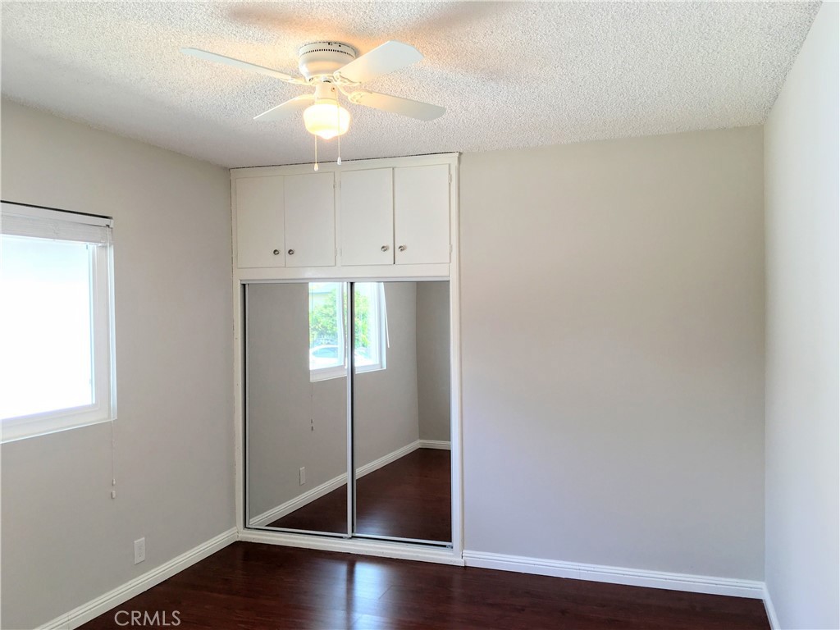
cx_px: 420
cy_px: 315
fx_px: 704
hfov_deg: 61.7
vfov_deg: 48.2
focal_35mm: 29
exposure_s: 1/40
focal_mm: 4.15
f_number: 2.2
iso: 25
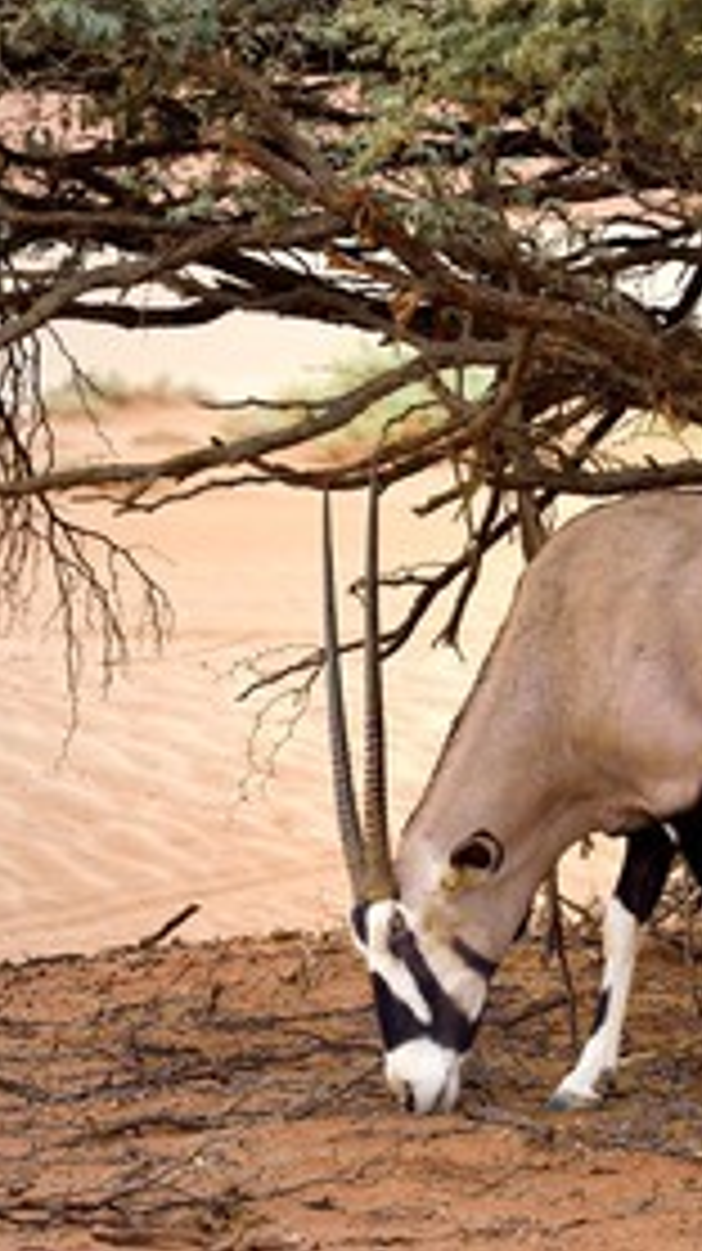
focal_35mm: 317
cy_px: 626
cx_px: 612
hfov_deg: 3.8
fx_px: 10509
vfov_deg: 6.8
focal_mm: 200
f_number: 7.1
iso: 800
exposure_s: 1/1000
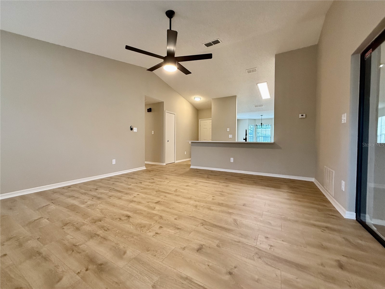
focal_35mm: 14
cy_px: 144
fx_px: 156
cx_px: 192
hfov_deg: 102.1
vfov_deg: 85.7
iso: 500
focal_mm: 2.22
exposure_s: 1/120
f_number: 2.2
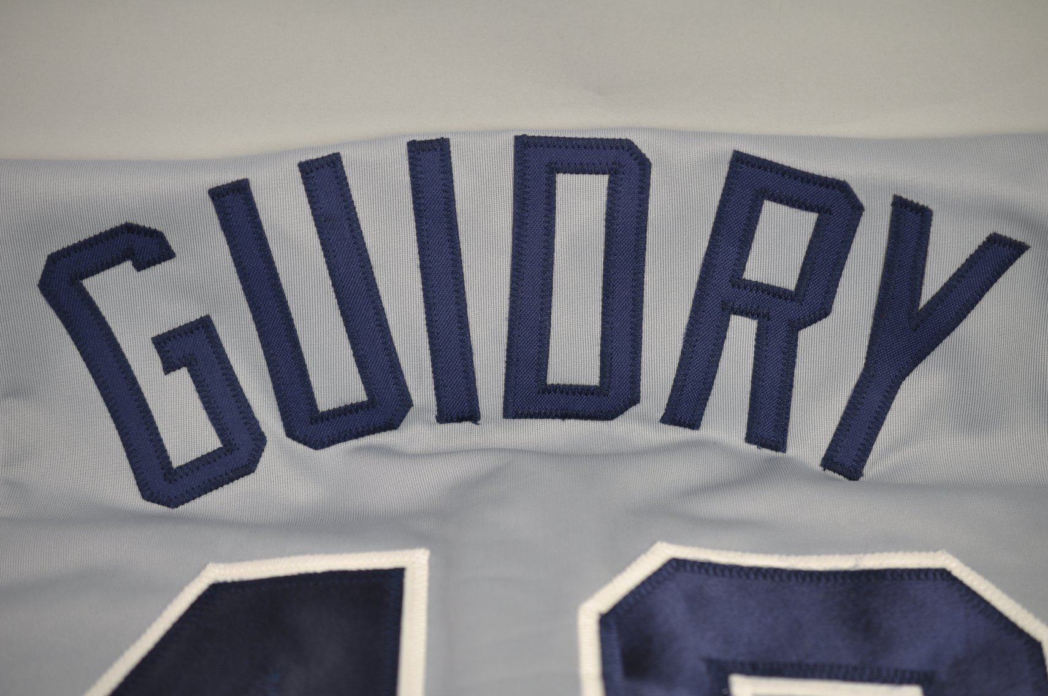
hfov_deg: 33.4
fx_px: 1744
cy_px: 348
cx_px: 524
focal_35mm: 60
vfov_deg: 22.6
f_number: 3.5
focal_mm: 40
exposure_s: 1/50
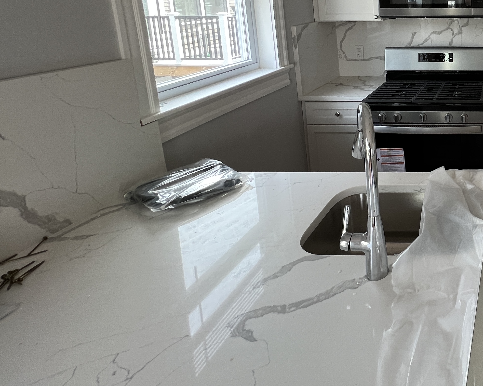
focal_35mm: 26
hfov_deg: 51.5
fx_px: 372
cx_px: 492
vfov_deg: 50.2
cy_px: 56
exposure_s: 1/99
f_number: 1.8
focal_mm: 1.57
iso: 80
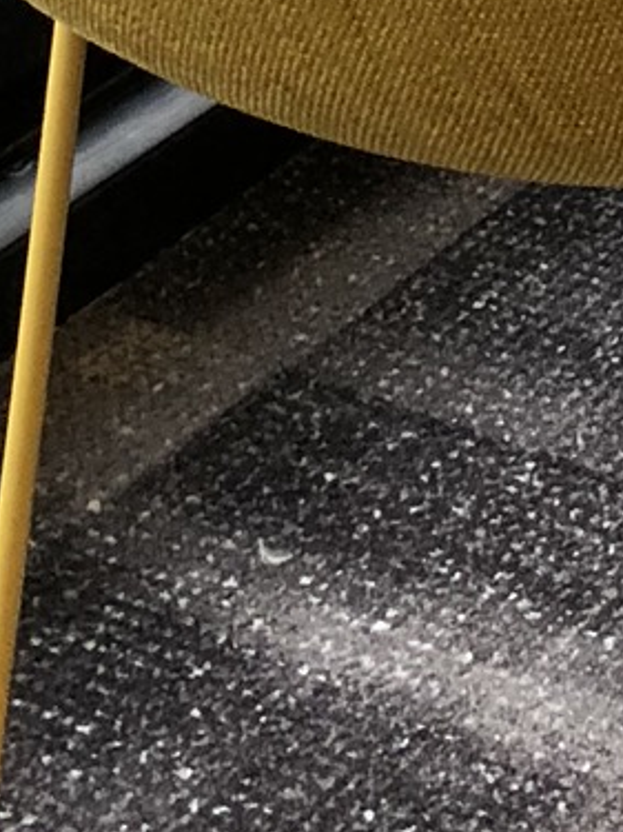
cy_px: -743
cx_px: 1328
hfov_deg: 9.0
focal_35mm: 153
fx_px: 3674
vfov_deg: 11.8
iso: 25
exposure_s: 1/30
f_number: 1.8
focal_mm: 4
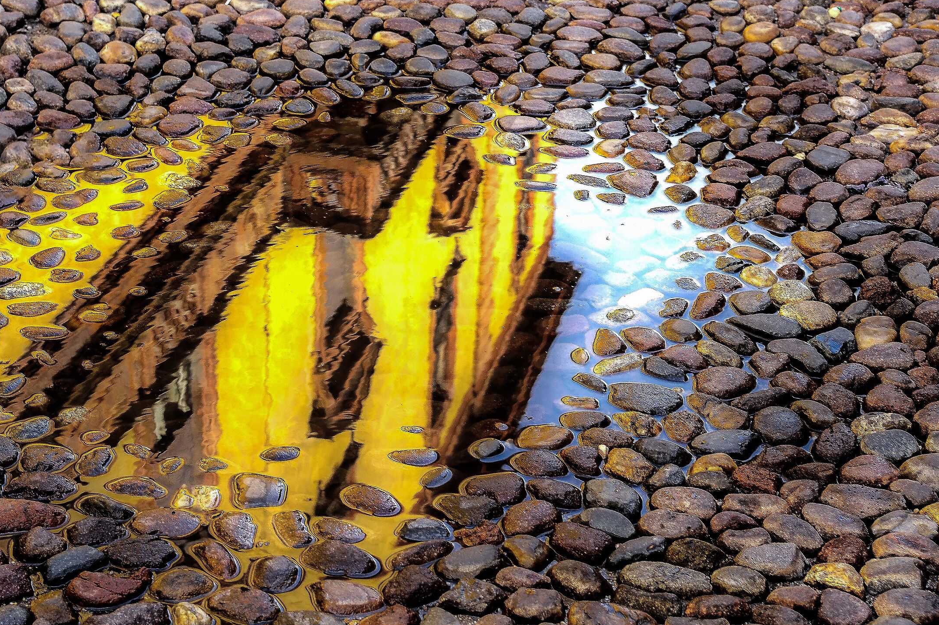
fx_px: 2033
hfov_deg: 26.0
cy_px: 316
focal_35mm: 78
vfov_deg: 17.5
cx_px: 431
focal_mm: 70
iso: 250
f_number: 8
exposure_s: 1/60
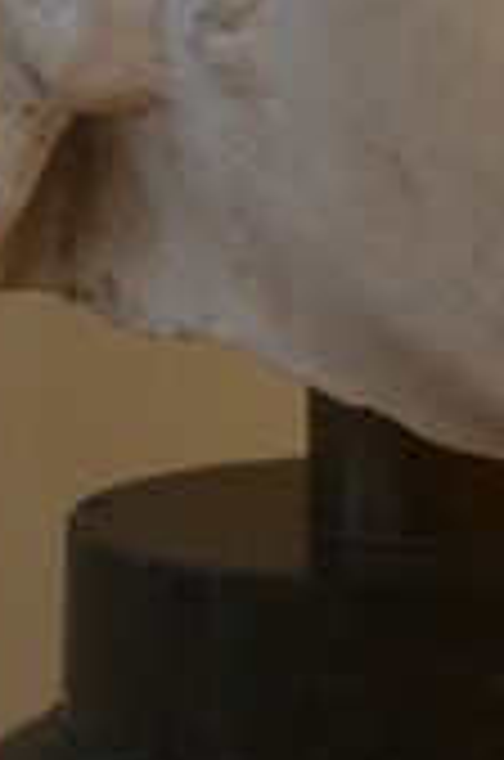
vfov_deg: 8.2
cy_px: -243
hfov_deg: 5.5
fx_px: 5229
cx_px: 490
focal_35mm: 248
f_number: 4.5
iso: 1000
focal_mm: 42
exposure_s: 1/60
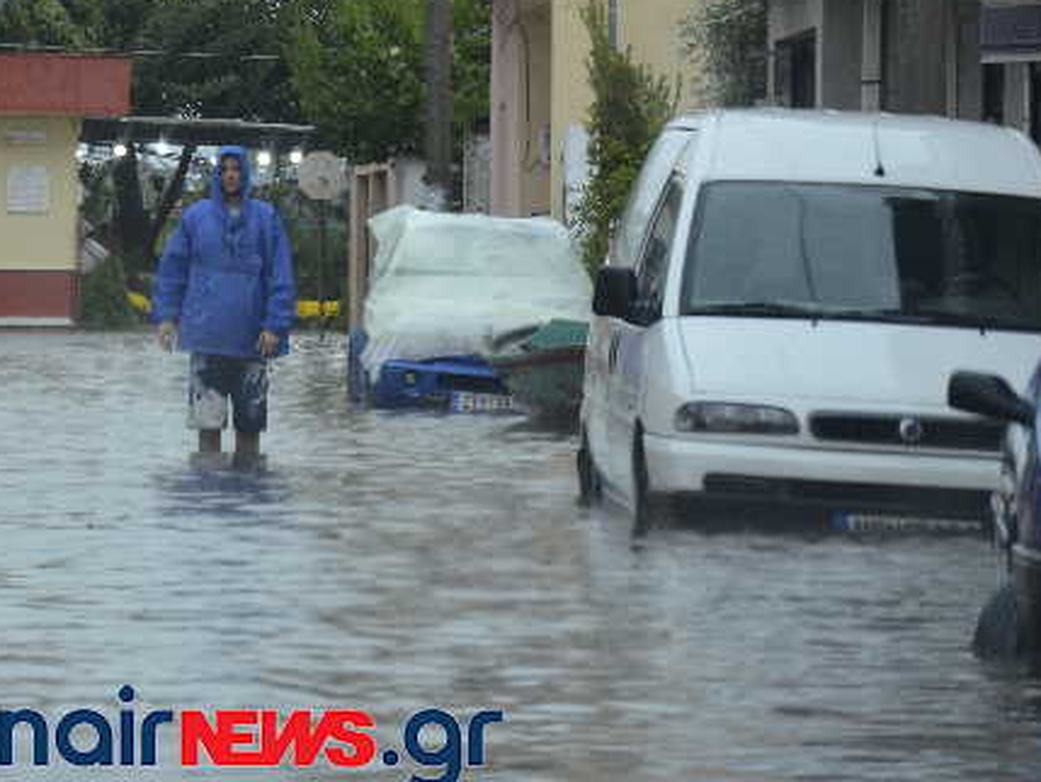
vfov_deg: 5.3
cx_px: 221
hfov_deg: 7.0
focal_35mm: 282
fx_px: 8480
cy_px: 299
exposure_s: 1/30
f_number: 5.6
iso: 1250
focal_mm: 105
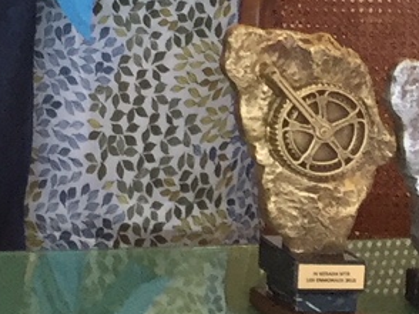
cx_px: -737
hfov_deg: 10.0
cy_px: -283
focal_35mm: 161
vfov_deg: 8.8
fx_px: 1947
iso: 32
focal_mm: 4.15
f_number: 2.2
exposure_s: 1/33
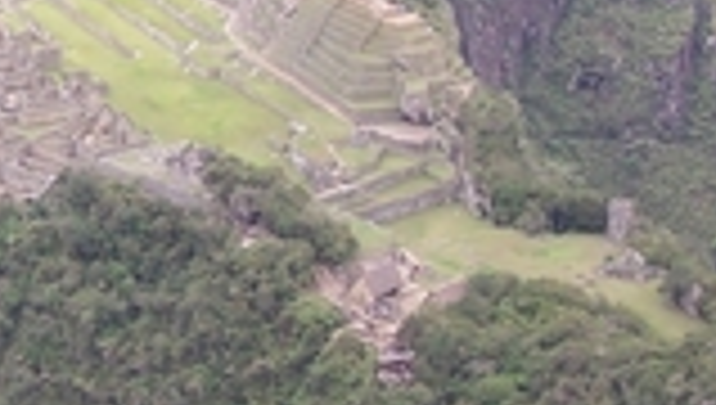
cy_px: 153
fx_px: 2966
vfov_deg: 7.8
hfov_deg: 13.6
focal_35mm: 156
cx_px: 36
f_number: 2.8
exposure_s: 1/640
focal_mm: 6.3
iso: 80
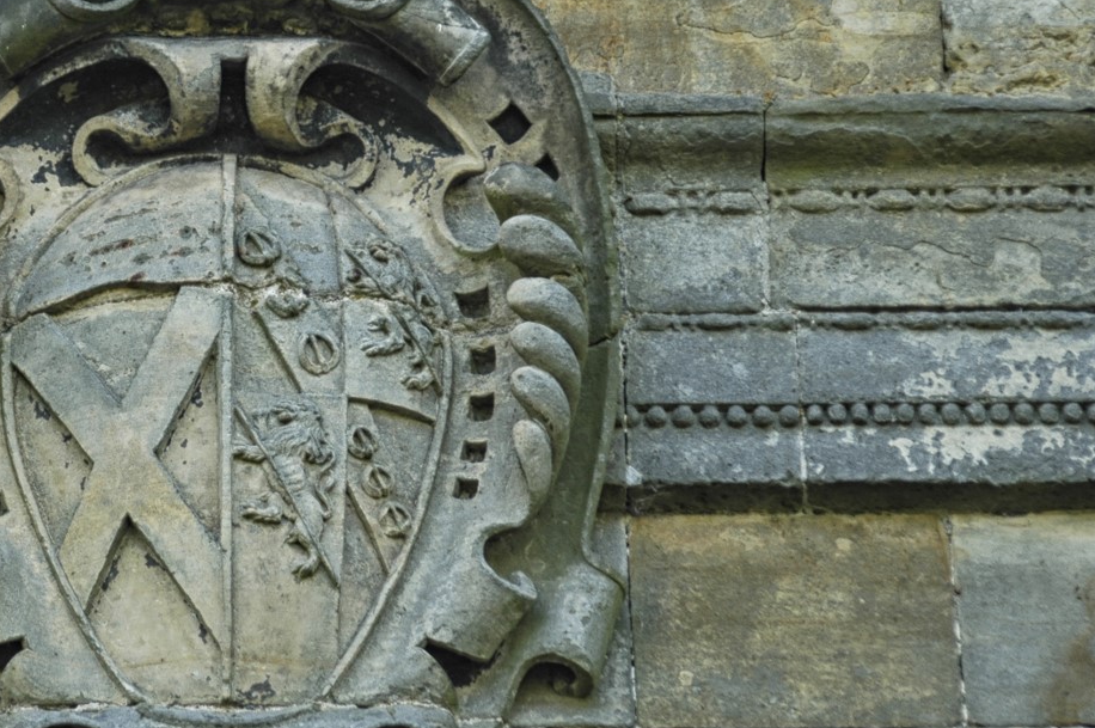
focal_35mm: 399
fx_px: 12125
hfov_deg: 5.2
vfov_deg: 3.4
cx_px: 201
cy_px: 290
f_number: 4.5
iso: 200
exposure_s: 1/200
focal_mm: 150
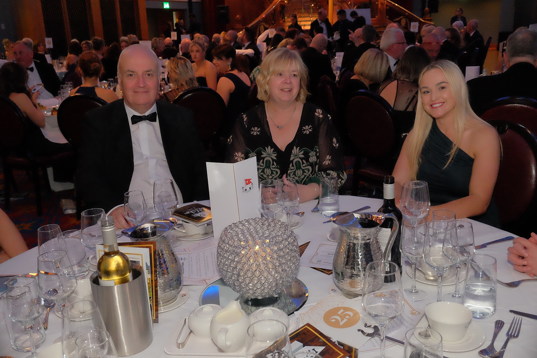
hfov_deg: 57.2
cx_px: 268
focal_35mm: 33
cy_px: 179
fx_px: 492
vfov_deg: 40.0
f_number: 4.5
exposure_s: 1/125
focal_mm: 22.3
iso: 6400
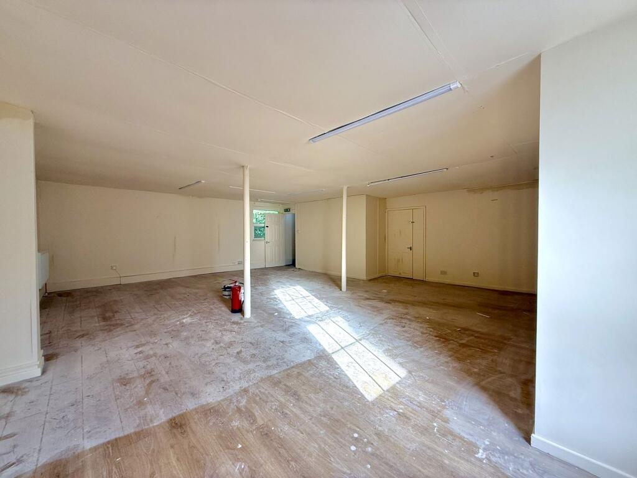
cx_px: 318
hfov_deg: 102.1
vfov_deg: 85.7
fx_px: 258
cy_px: 239
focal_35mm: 14
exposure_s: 1/99
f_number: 2.2
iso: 100
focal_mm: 2.22
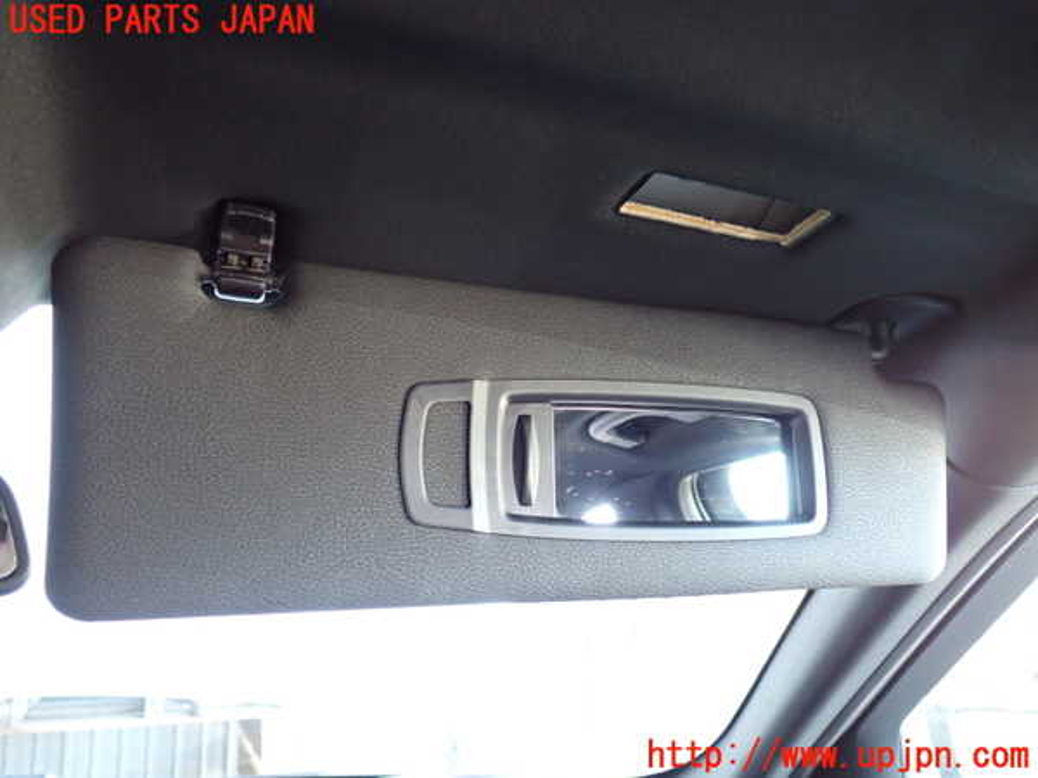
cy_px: 389
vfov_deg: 46.8
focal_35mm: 30
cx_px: 519
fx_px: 900
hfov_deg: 60.0
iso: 640
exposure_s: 1/30
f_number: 2.3
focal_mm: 5.4
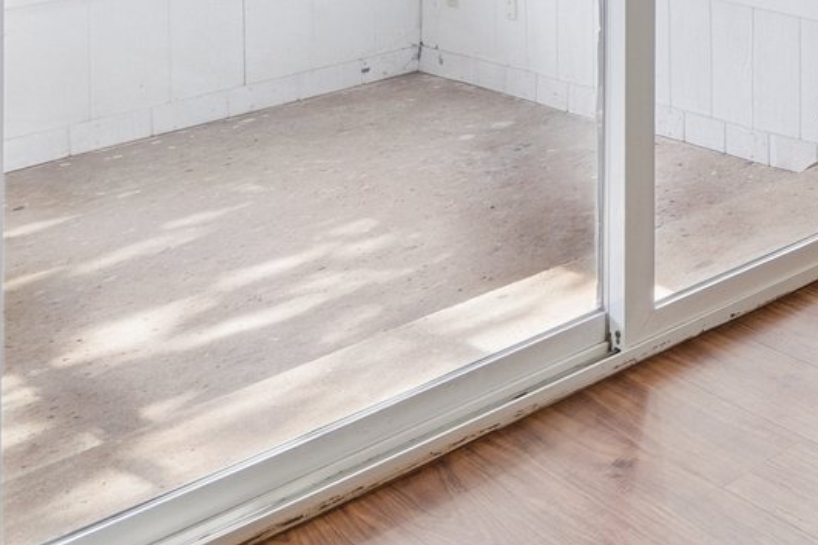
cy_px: -331
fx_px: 1317
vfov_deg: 19.5
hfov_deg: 25.4
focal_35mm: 58
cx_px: 1246
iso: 200
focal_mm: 10
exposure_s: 1/40
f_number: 6.3
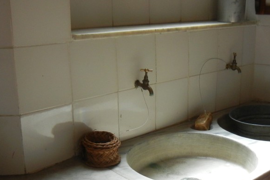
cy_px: 125
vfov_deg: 24.4
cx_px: 167
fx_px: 412
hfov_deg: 36.1
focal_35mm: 55
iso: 366
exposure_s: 1/250
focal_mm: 5.4
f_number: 3.5
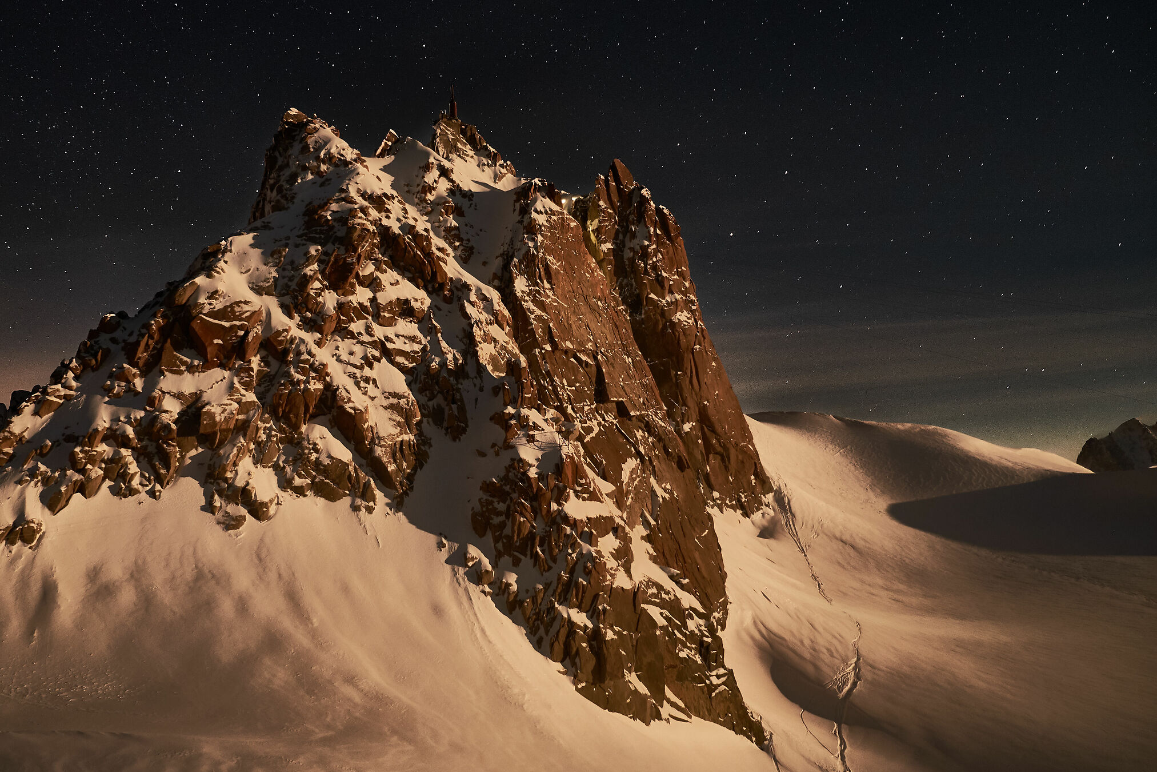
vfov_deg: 41.1
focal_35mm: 32
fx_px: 1028
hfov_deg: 58.5
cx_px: 494
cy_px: 380
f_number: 2.8
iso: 800
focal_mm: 18
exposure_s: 20
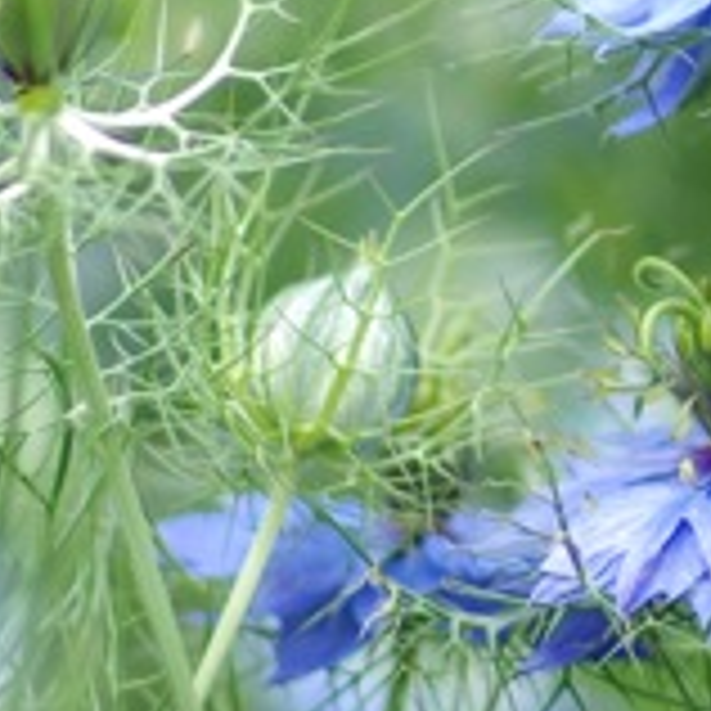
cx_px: 1390
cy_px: -266
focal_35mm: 636
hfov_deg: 2.7
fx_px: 14774
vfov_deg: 2.8
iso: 80
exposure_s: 1/800
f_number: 2.2
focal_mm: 77
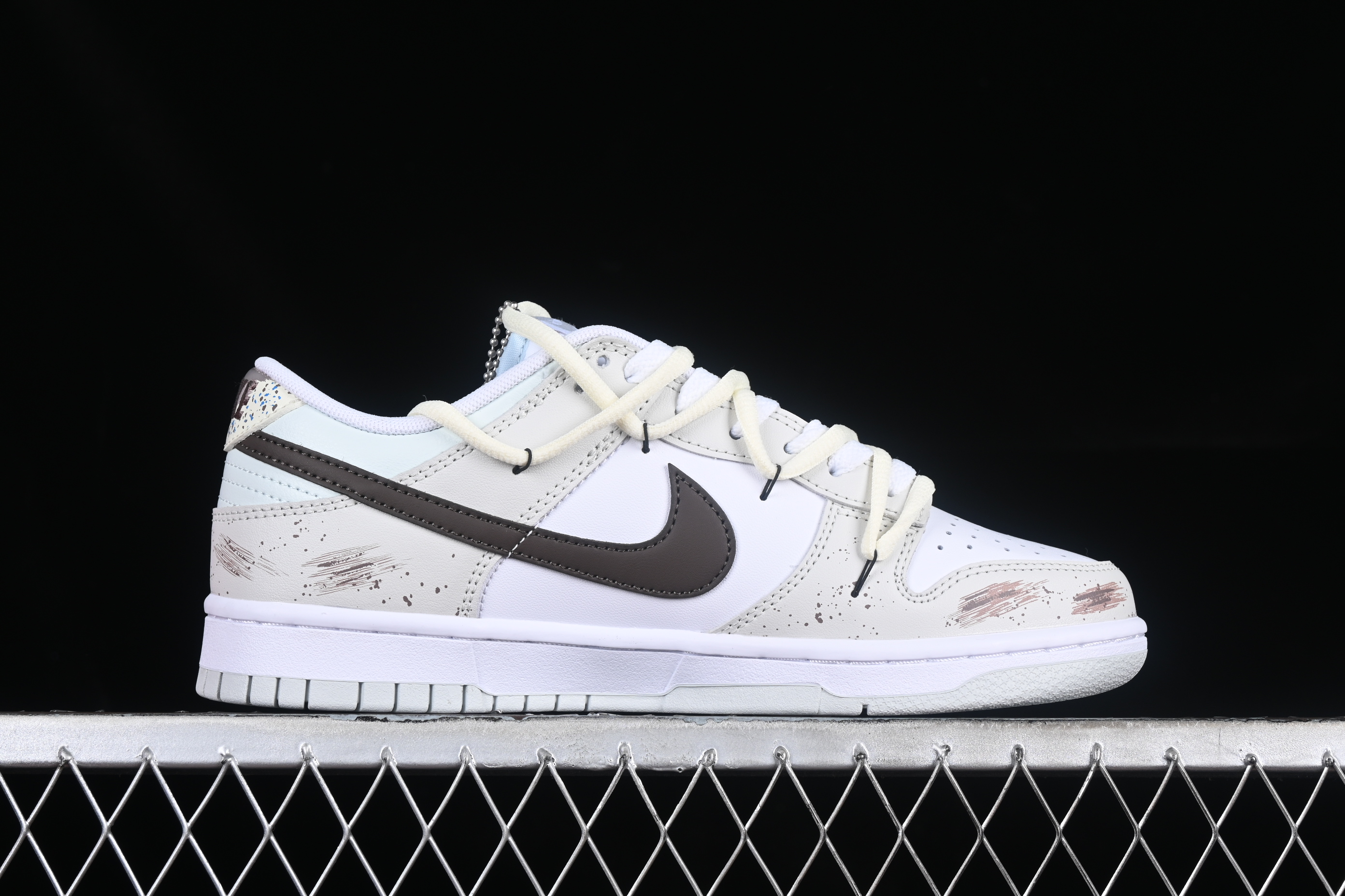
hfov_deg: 27.0
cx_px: 672
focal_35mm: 75
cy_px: 448
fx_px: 2802
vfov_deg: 18.2
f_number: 8
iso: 160
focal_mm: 50
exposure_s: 1/80
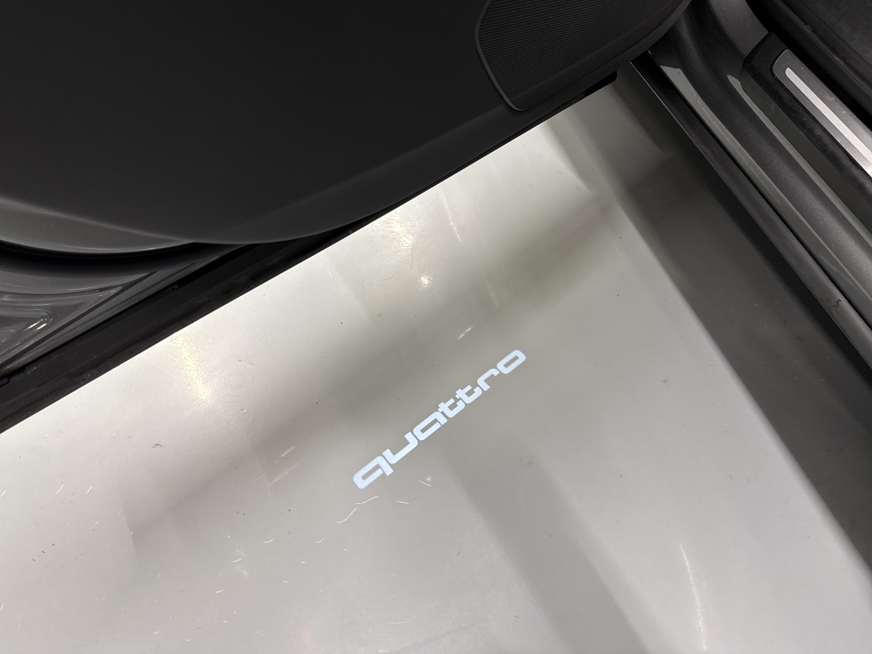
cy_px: 327
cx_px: 436
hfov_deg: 71.6
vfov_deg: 56.8
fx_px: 605
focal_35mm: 24
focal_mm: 6.76
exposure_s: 1/115
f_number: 1.78
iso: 200
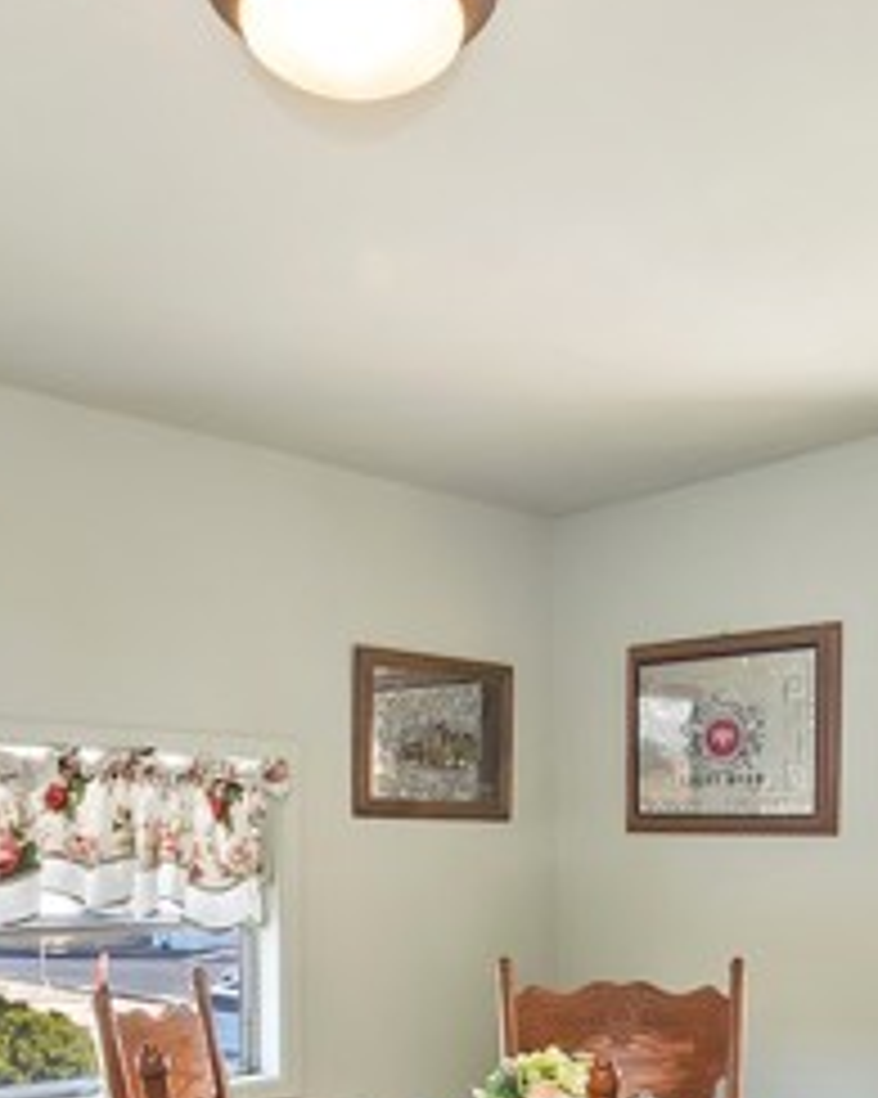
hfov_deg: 40.1
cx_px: 446
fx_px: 1203
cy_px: 826
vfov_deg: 47.3
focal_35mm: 37
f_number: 8
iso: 400
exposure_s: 1/30
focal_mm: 10
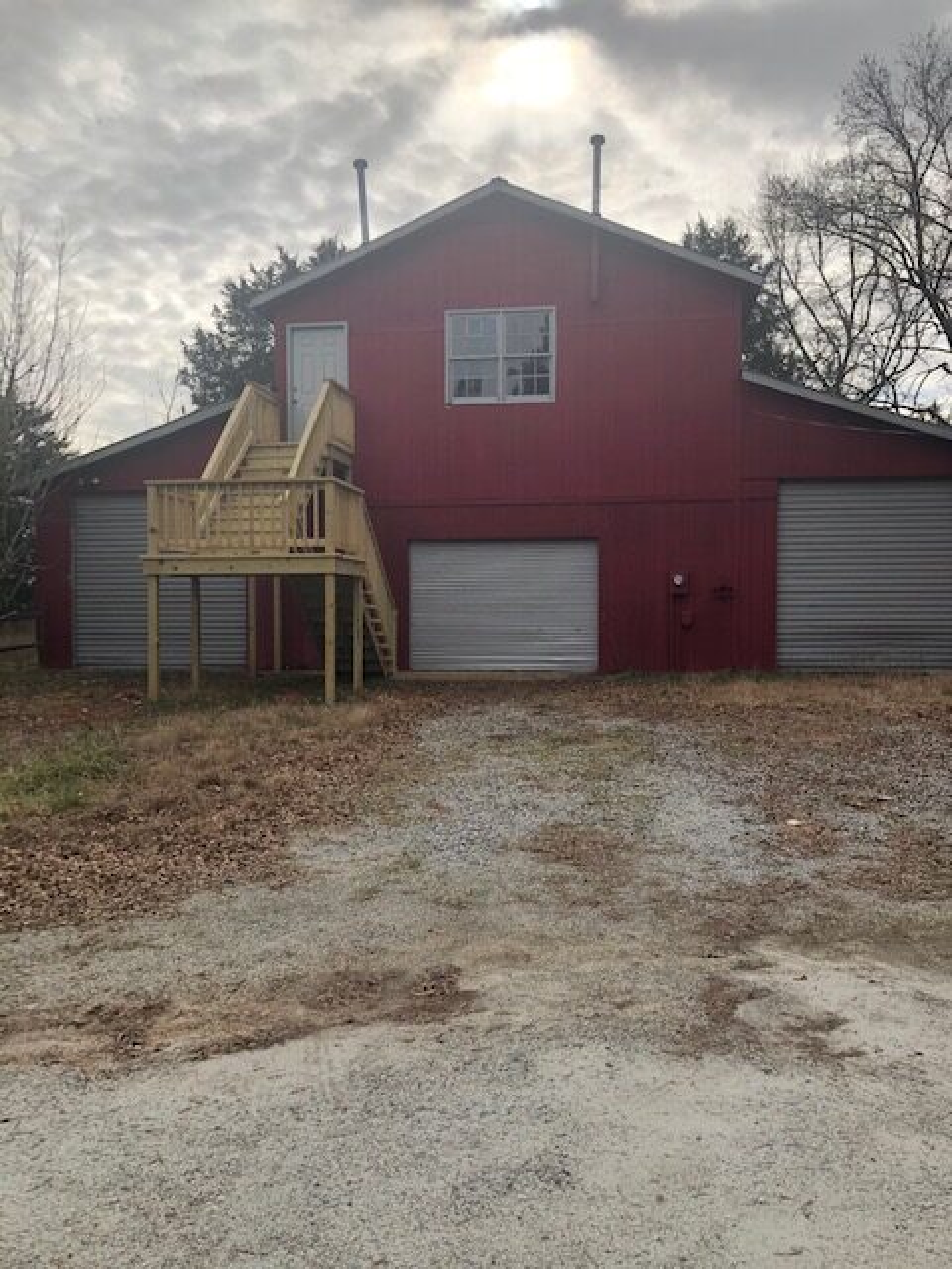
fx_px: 1027
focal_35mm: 28
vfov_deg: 63.4
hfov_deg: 49.7
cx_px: 476
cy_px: 634
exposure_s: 1/1567
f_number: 1.8
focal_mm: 3.99
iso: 20
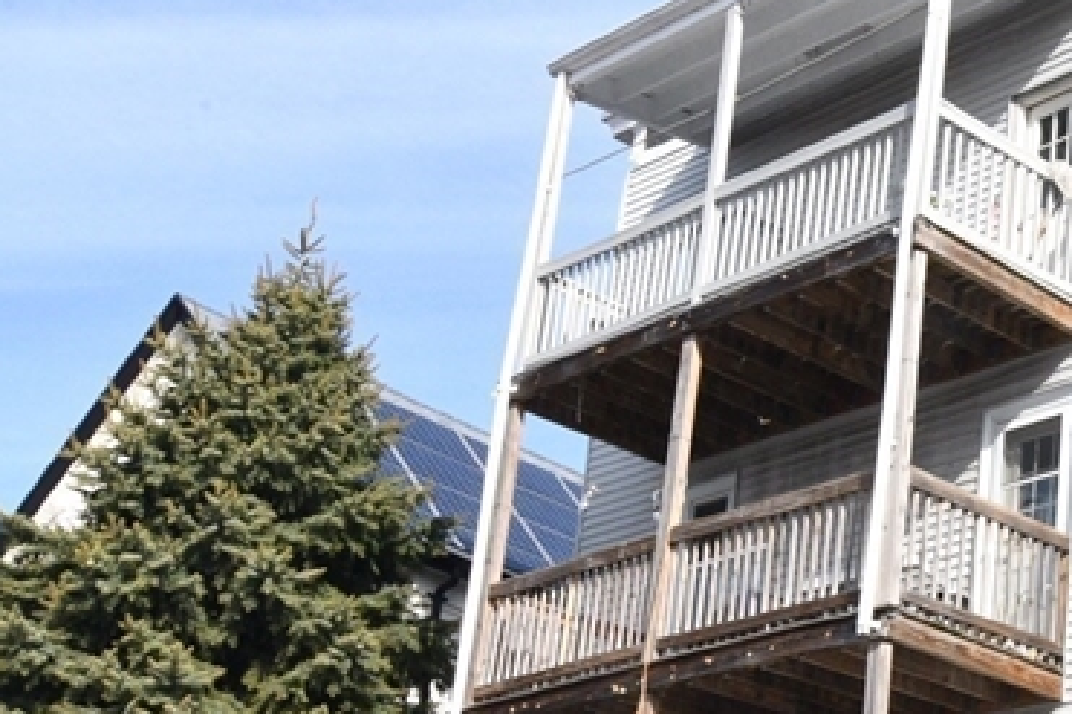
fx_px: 2054
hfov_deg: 26.2
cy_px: 603
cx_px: 1271
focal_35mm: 69
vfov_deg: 19.5
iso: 1000
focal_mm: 17
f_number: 22
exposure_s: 1/250
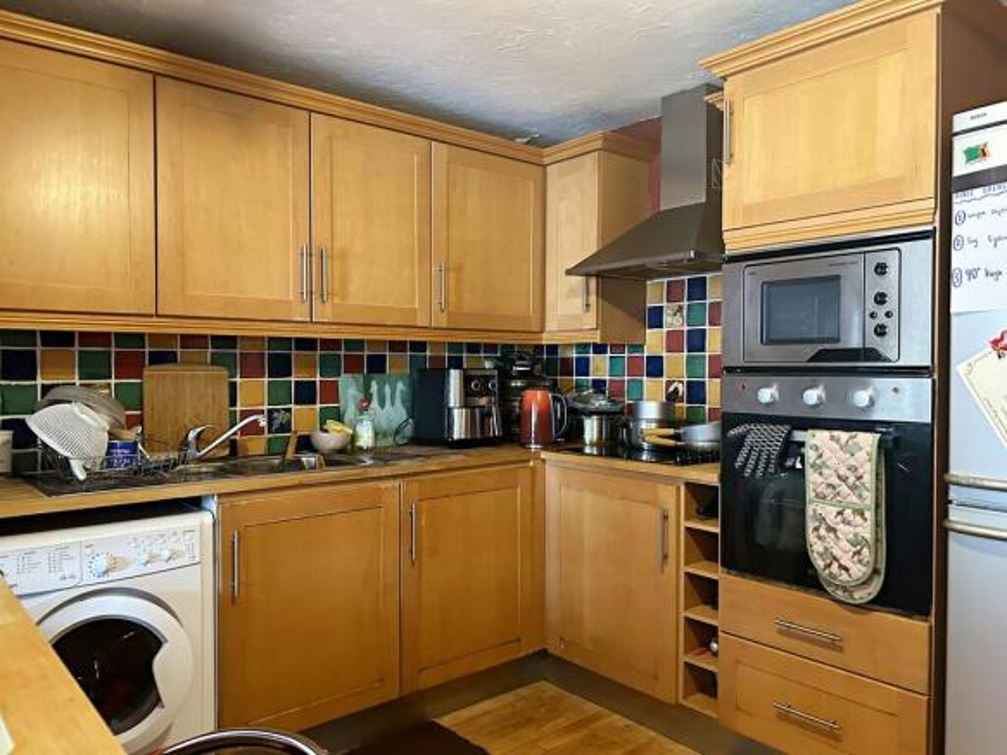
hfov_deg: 67.3
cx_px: 504
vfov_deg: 53.0
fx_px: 756
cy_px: 378
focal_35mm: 26
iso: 500
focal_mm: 5.7
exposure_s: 1/33
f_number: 1.5
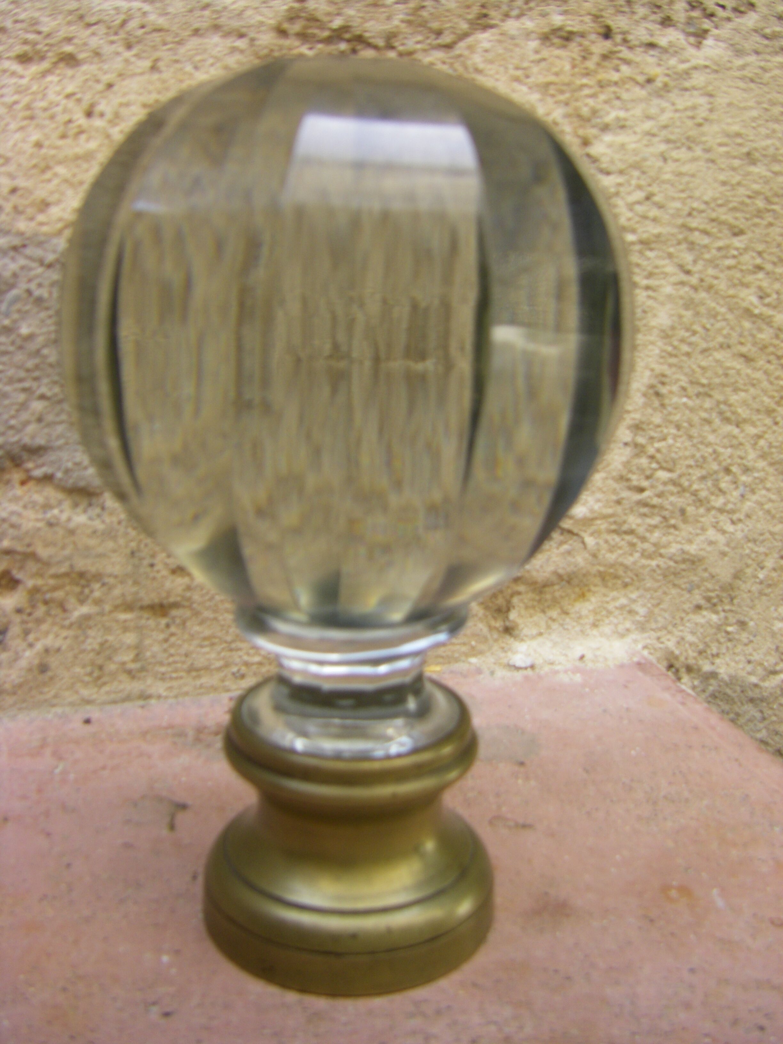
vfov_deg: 49.0
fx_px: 1146
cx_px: 392
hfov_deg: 37.7
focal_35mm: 38
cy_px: 522
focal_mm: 6.3
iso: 100
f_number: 3.5
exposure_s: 1/100
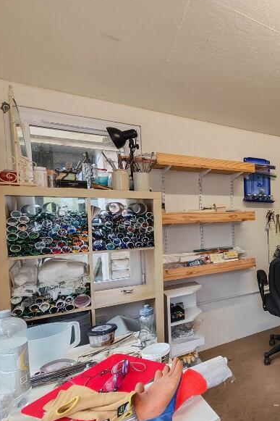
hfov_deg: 41.5
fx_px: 257
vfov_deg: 78.5
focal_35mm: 22
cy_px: 227
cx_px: 327
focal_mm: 1.82
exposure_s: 1/50
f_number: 2
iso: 64
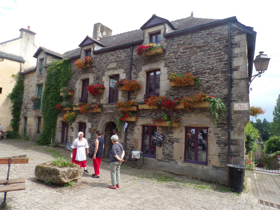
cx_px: 140
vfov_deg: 56.8
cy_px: 105
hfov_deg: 71.6
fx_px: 194
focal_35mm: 24
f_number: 5.8
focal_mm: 4.3
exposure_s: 1/140
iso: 80
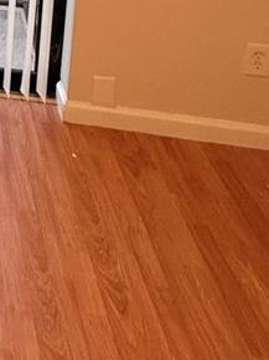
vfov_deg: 25.6
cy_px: -169
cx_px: -205
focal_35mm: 58
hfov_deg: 19.4
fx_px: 602
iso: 400
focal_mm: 2.22
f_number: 2.2
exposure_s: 1/120
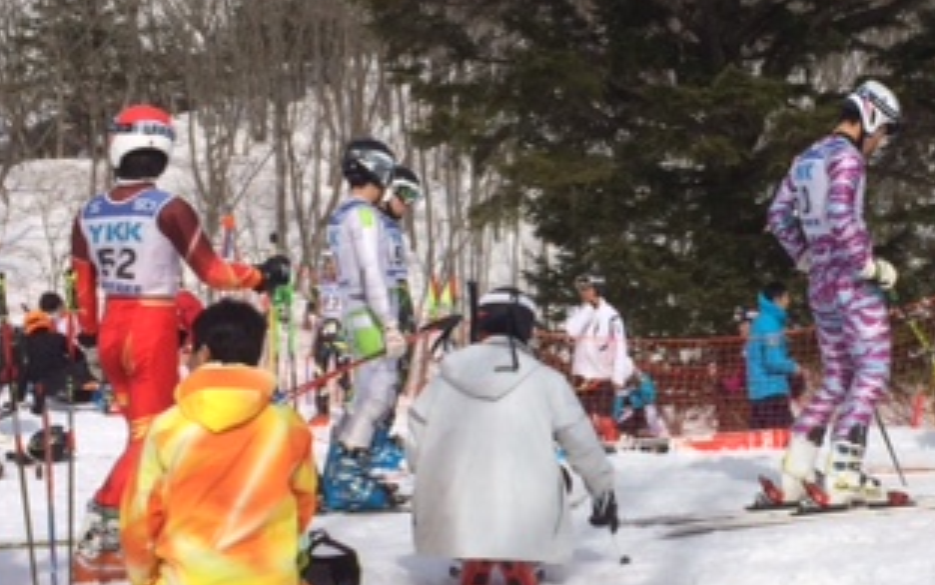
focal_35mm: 63
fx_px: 1605
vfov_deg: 20.6
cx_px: 689
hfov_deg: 31.9
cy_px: 288
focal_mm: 4.15
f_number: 2.2
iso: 32
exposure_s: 1/4566
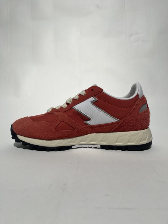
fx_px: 168
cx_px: 84
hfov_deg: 53.1
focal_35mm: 26
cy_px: 112
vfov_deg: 67.3
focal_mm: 5.1
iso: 50
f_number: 1.6
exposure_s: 1/782
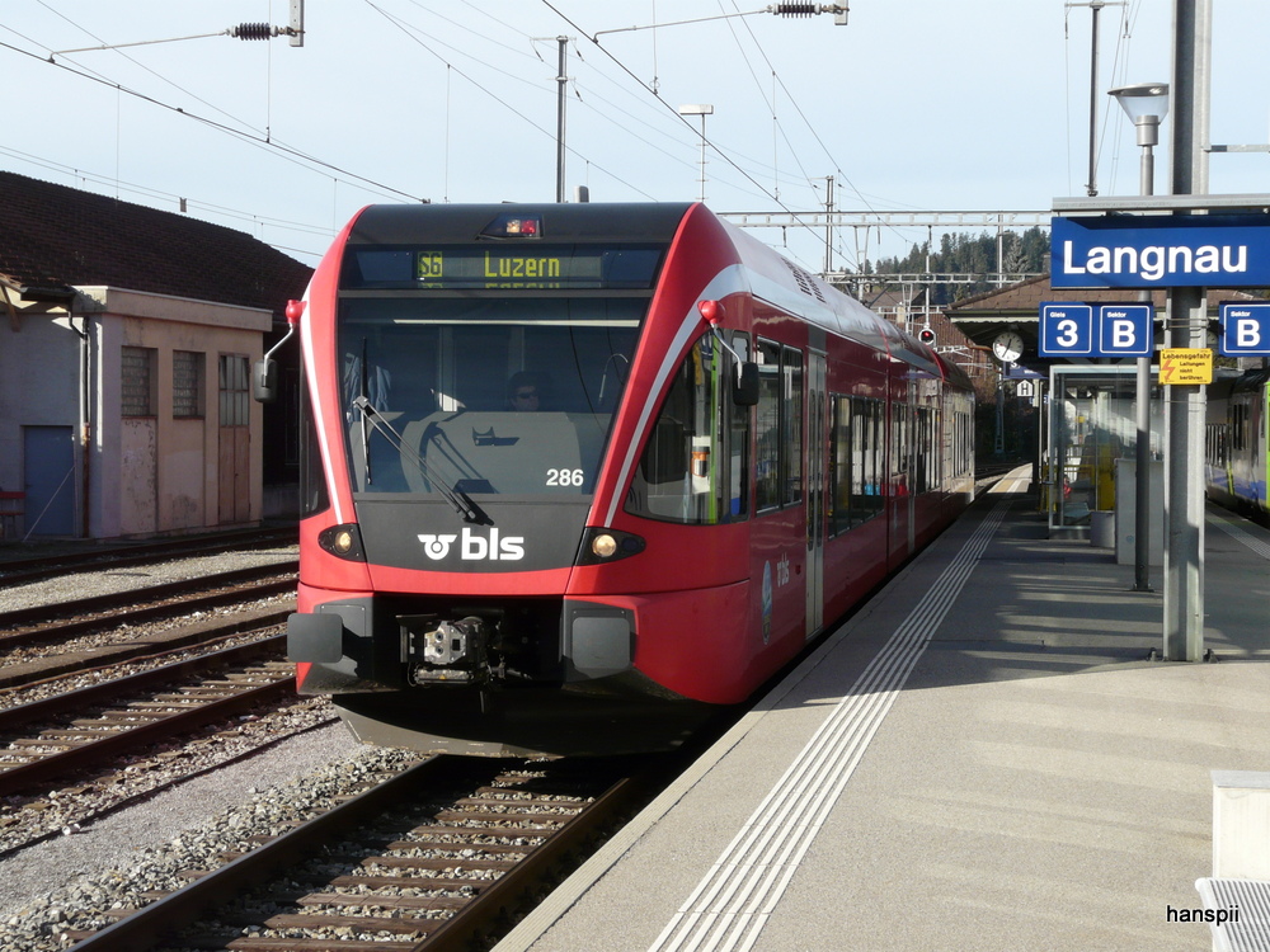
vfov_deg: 21.3
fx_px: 2531
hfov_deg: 28.2
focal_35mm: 69
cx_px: 635
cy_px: 476
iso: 100
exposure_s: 1/320
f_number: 5.6
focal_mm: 11.4
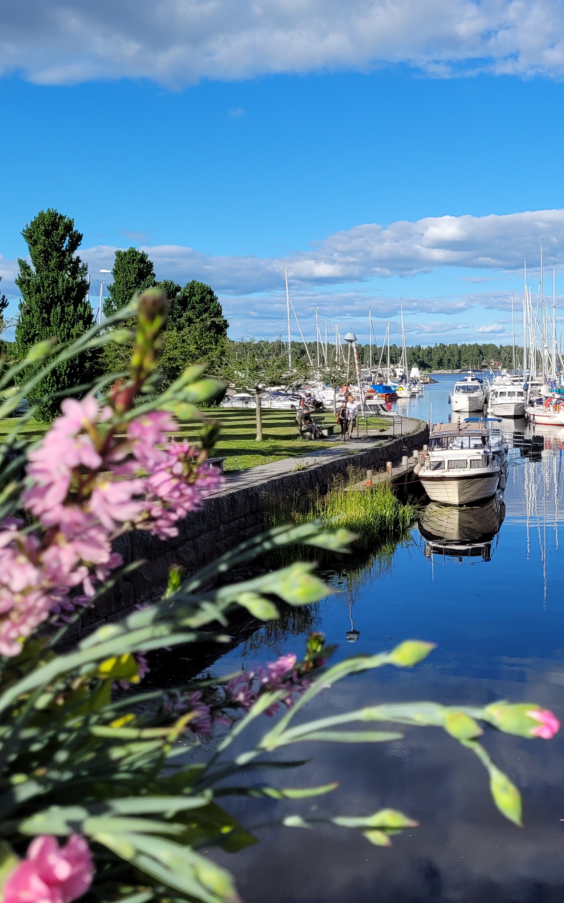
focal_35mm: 43
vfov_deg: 46.0
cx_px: 500
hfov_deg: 28.8
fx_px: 1058
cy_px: 376
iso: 40
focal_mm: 5.4
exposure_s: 1/2628
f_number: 1.8
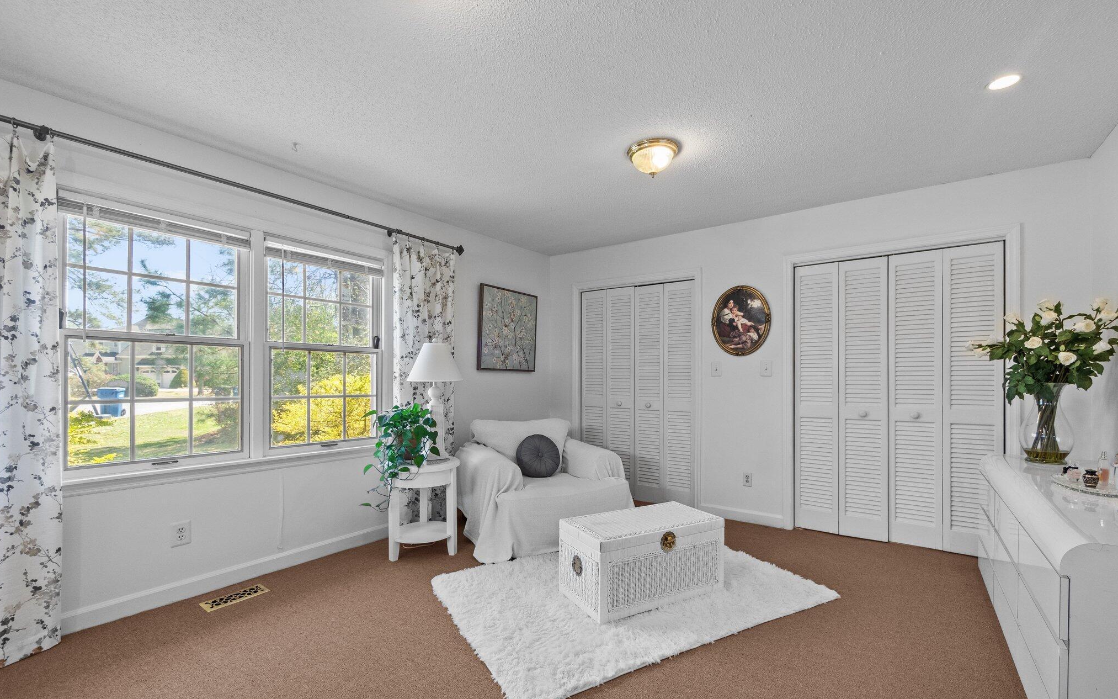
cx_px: 560
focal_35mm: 15
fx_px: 457
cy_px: 362
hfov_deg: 101.5
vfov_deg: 74.8
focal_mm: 7
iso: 400
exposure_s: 1/30
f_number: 4
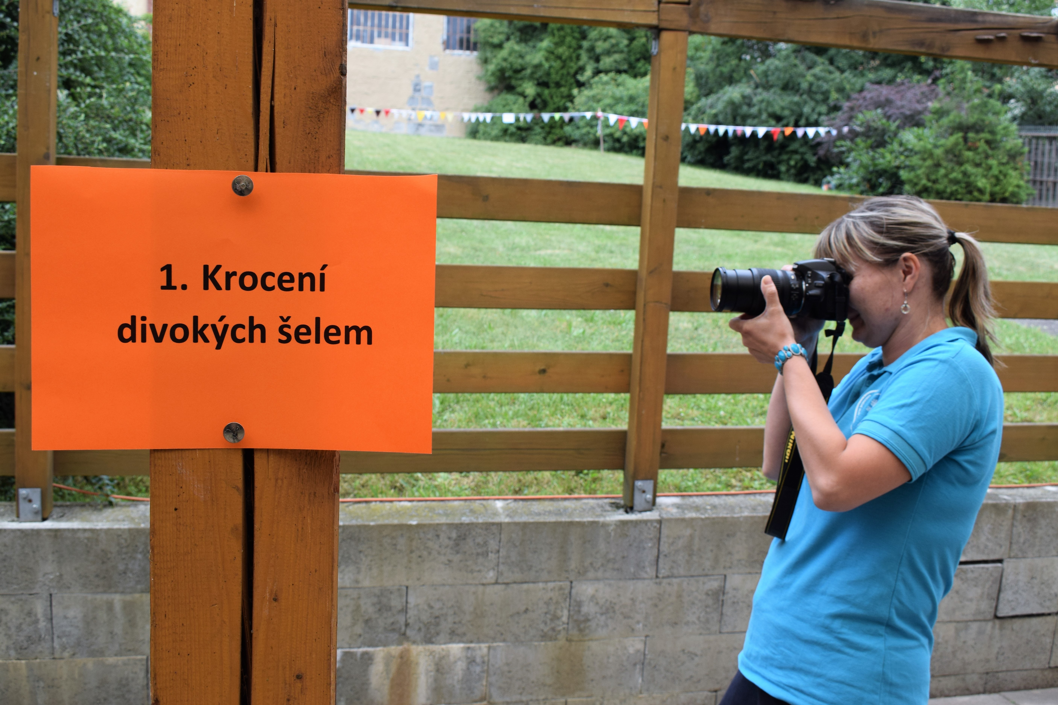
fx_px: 1058
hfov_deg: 53.1
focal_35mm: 36
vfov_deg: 36.9
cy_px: 352
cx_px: 529
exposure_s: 1/250
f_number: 8
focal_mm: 24
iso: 320
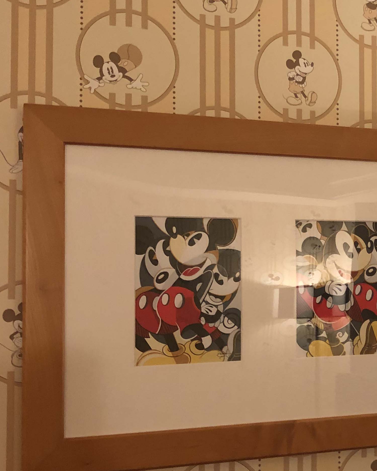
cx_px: 348
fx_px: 823
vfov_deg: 31.9
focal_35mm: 59
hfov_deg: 24.9
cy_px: 262
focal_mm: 4
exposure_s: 1/17
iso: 100
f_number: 1.8
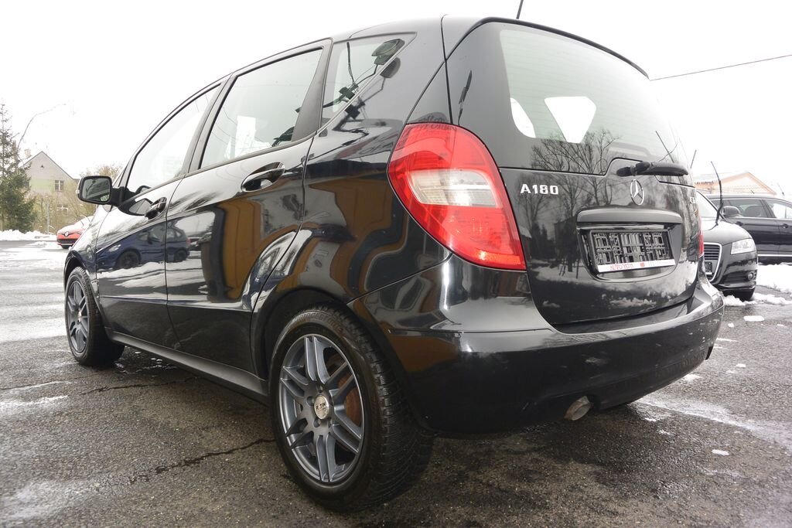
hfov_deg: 67.4
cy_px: 264
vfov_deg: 47.9
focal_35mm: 27
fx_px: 594
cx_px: 396
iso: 160
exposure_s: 1/250
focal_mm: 10
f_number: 4
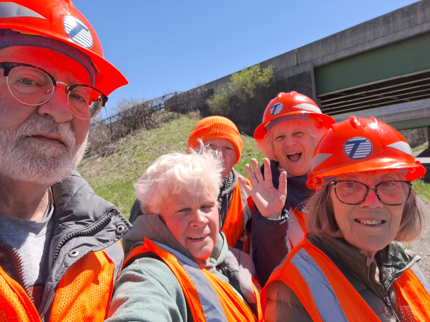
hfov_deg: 69.4
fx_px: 311
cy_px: 161
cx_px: 215
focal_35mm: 25
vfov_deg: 54.9
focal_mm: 3.72
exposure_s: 1/832
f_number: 2.2
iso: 50
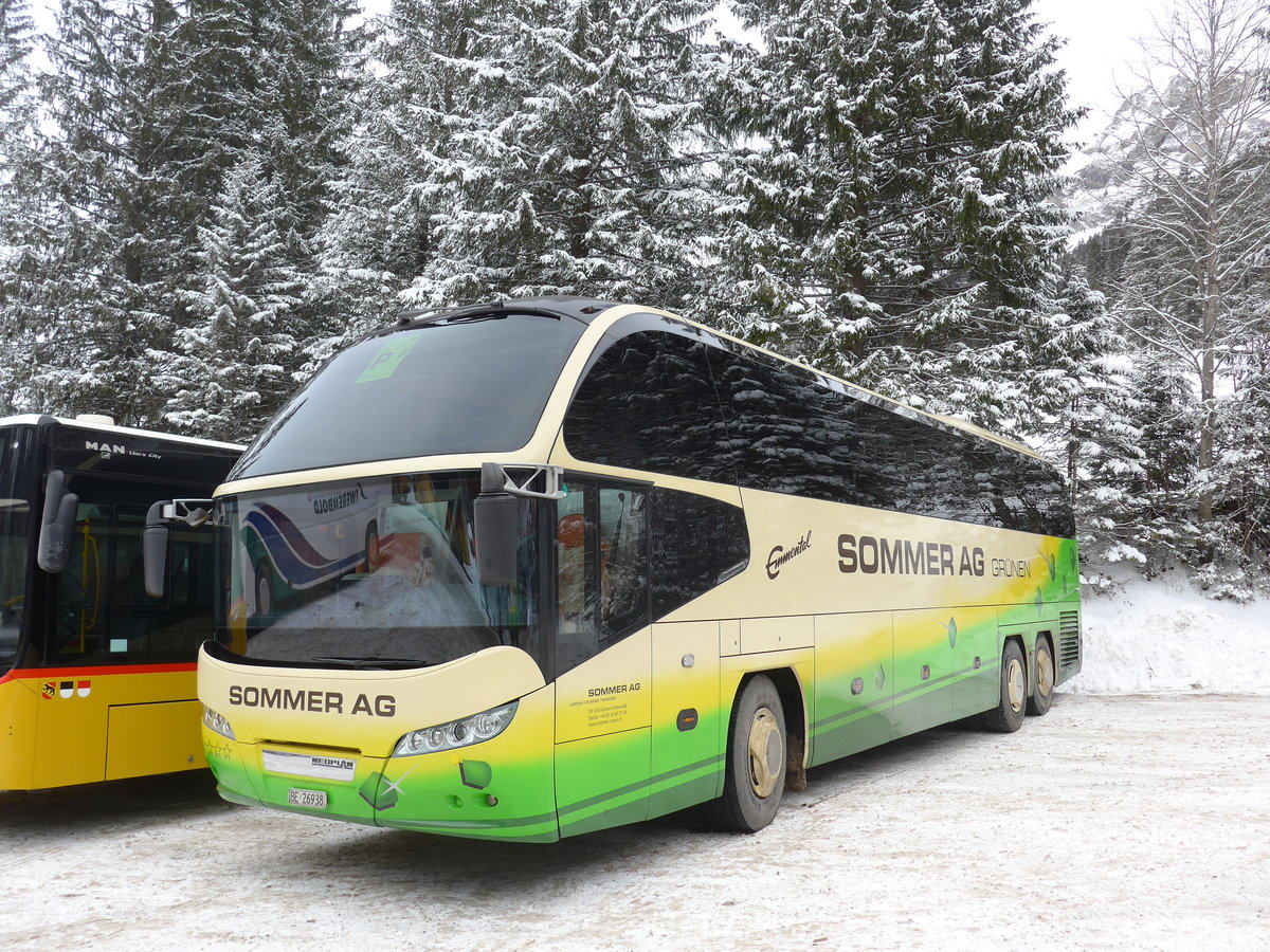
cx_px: 635
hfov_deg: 61.7
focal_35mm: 29
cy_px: 476
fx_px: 1064
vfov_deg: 48.2
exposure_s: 1/320
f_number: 2.8
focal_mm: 6
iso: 80
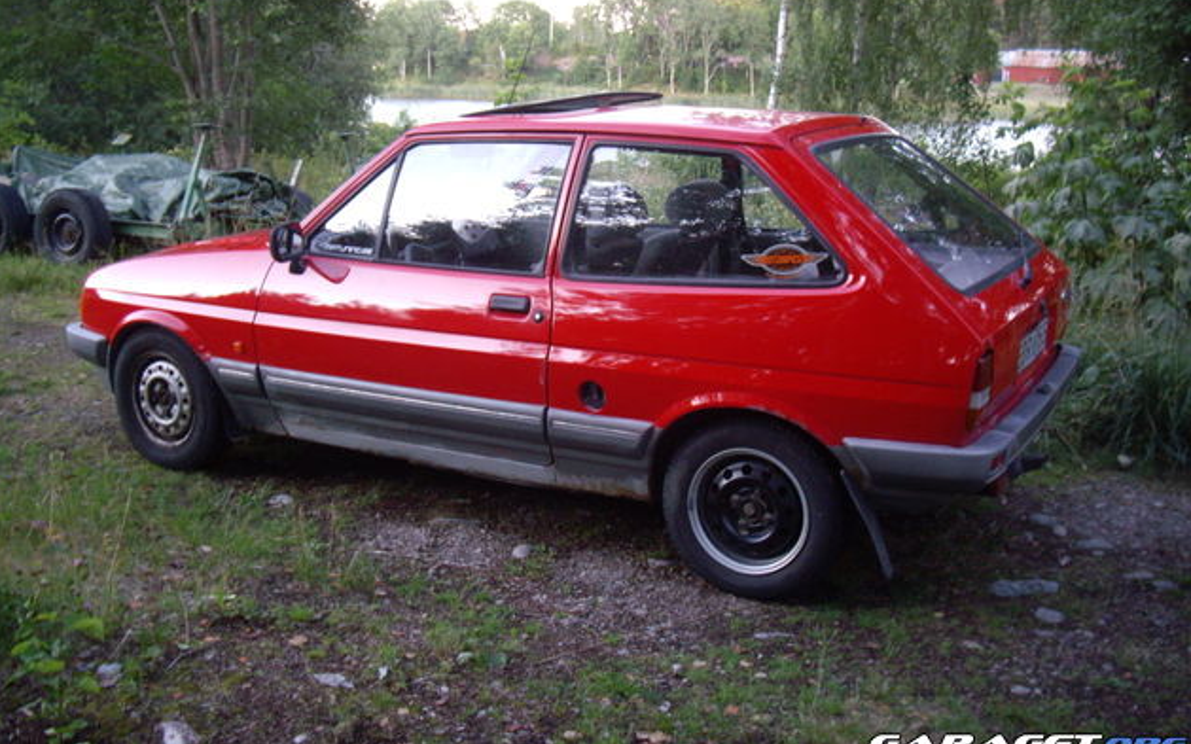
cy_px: 309
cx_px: 587
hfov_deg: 48.2
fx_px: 1331
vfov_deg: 31.2
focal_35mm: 41
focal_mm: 7.9
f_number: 2.8
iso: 400
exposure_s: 1/30
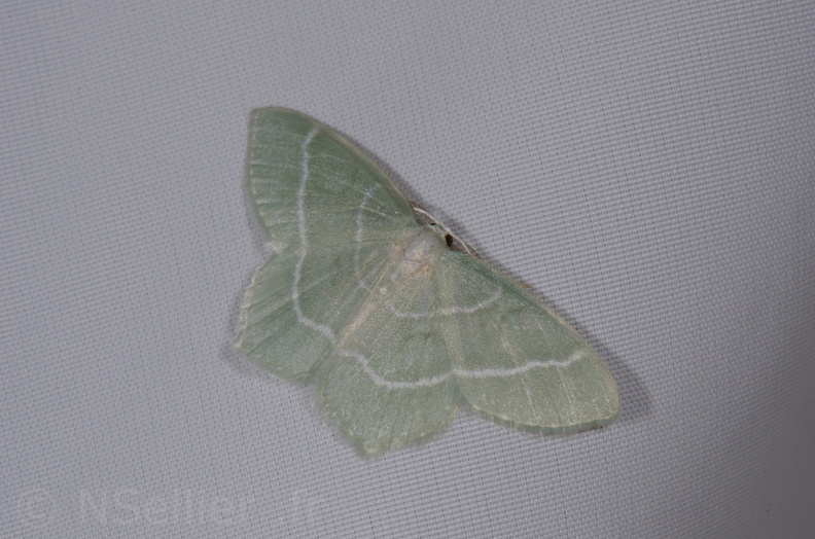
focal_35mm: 128
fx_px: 2880
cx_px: 408
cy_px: 270
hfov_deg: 16.1
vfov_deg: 10.7
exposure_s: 1/60
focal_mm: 85
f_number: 32
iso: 100
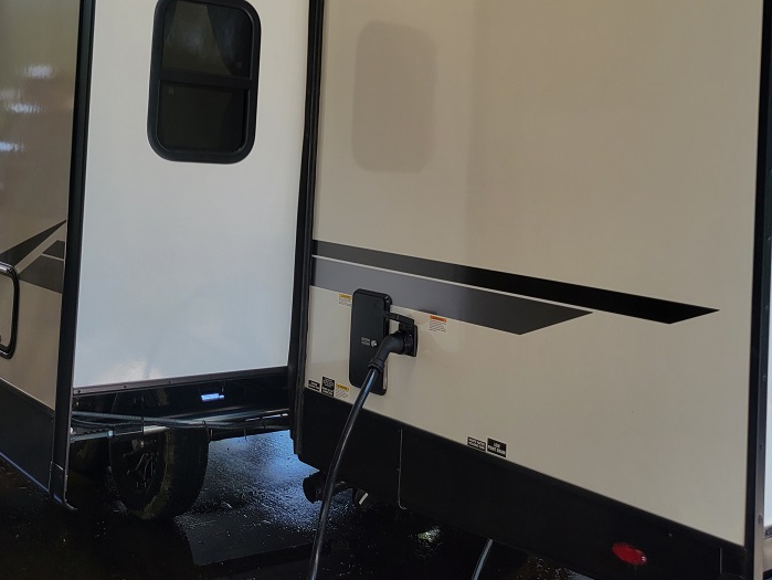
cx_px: 399
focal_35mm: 45
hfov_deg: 42.1
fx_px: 1004
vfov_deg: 31.4
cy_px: 122
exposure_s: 1/170
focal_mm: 5.4
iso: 40
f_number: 1.8
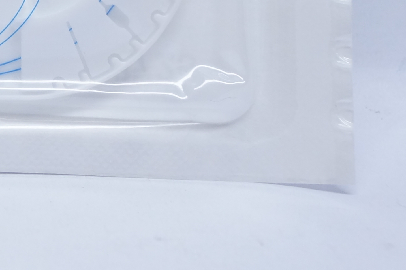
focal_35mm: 185
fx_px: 2084
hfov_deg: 10.7
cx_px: -228
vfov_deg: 7.3
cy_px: -115
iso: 800
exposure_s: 1/60
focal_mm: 36
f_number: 7.1
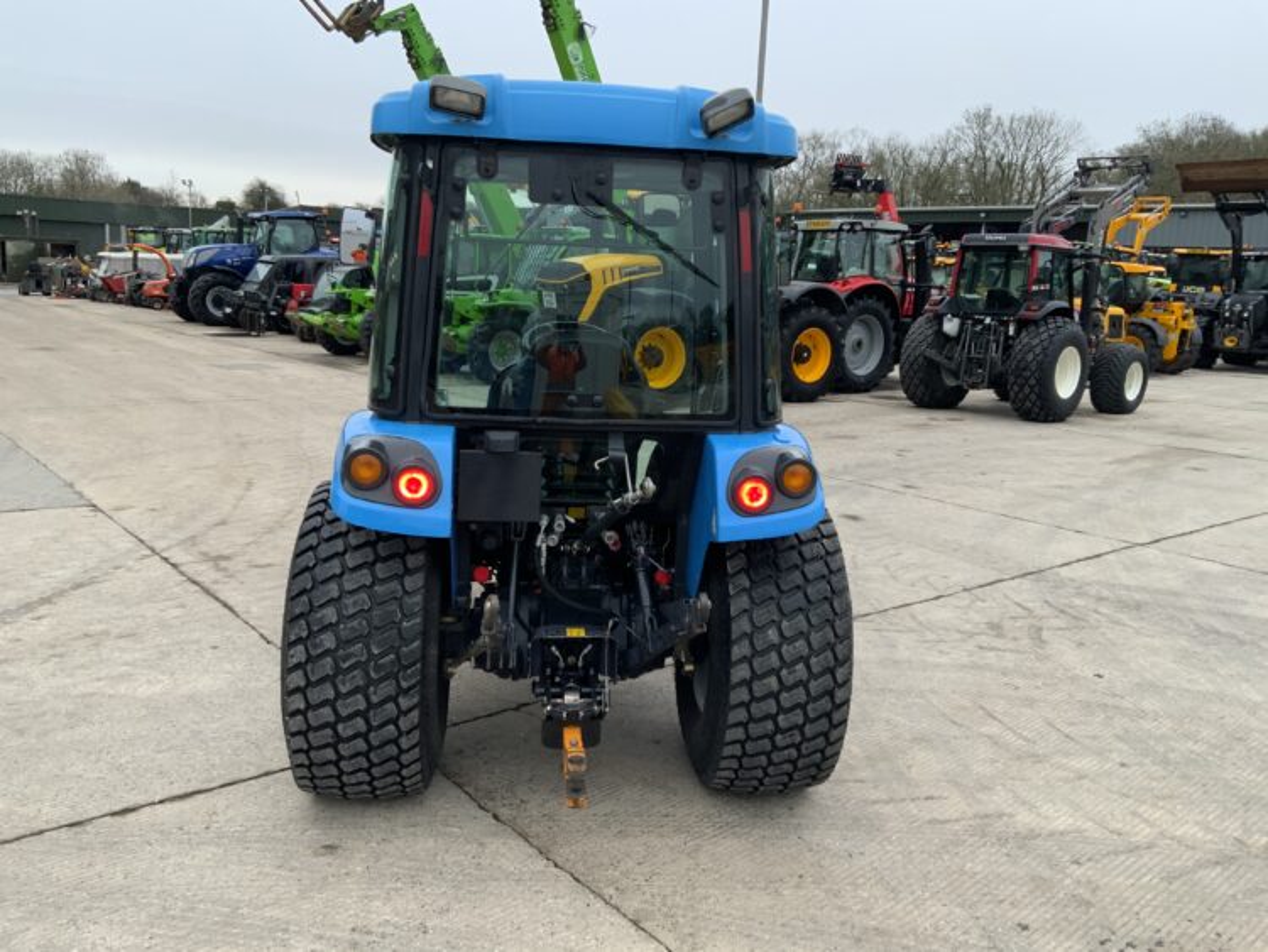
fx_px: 1063
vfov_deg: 48.3
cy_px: 476
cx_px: 634
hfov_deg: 61.6
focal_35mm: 29
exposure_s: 1/122
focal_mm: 3
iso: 40
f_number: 1.8
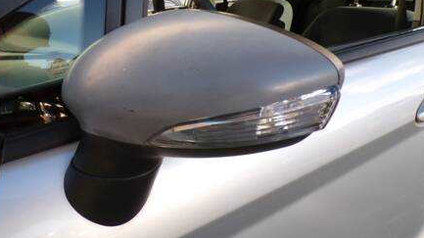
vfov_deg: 40.1
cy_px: 105
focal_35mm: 29
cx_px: 194
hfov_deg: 66.0
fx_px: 326
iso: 100
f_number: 5.8
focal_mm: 4.3
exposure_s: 1/85
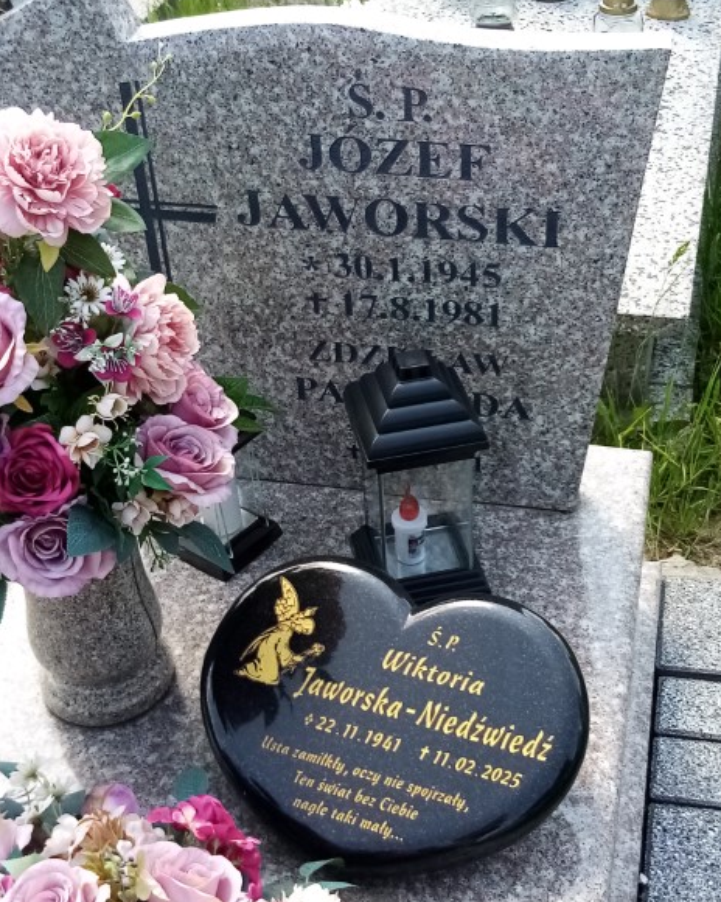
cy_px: 446
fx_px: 747
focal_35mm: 28
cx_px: 371
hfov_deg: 51.5
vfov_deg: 62.2
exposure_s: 1/412
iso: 107
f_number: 1.8
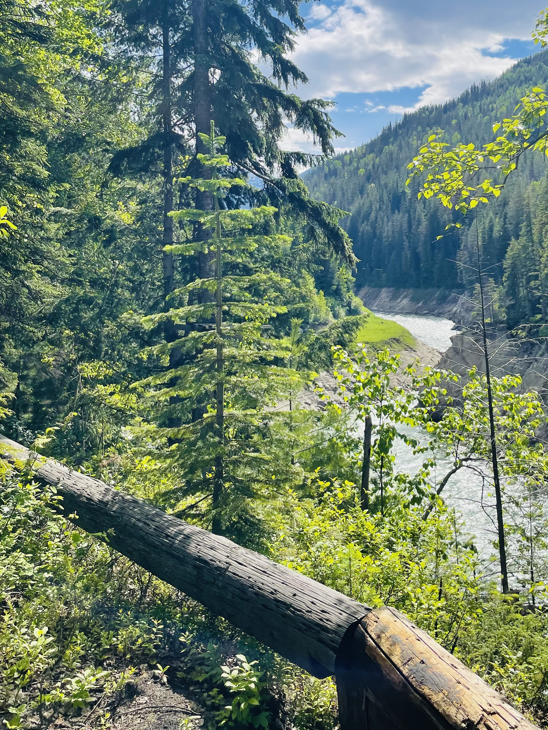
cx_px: 353
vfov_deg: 49.2
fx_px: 781
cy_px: 238
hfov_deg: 38.3
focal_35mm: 37
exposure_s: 1/4132
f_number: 1.6
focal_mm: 4.2
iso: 32
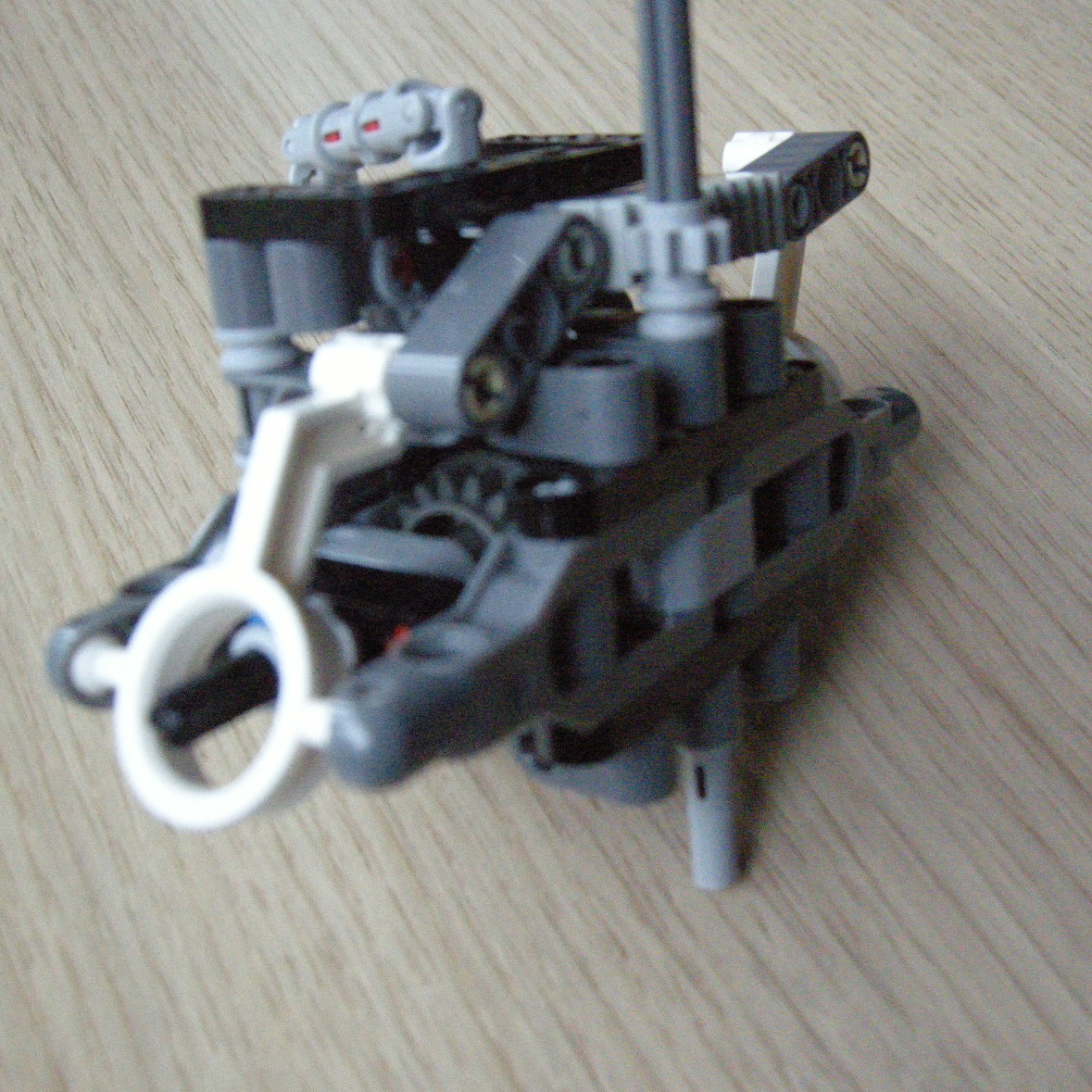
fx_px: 1499
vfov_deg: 40.0
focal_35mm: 42
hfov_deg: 40.0
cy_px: 544
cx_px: 596
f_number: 2.7
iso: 1298
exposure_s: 1/132
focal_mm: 7.5
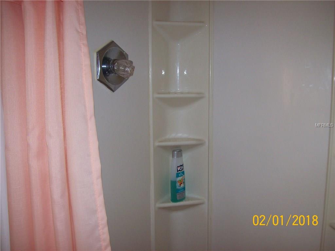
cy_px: 126
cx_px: 168
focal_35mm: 36
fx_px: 348
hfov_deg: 51.4
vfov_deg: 39.6
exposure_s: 1/64
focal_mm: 6
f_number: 2.7
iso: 80
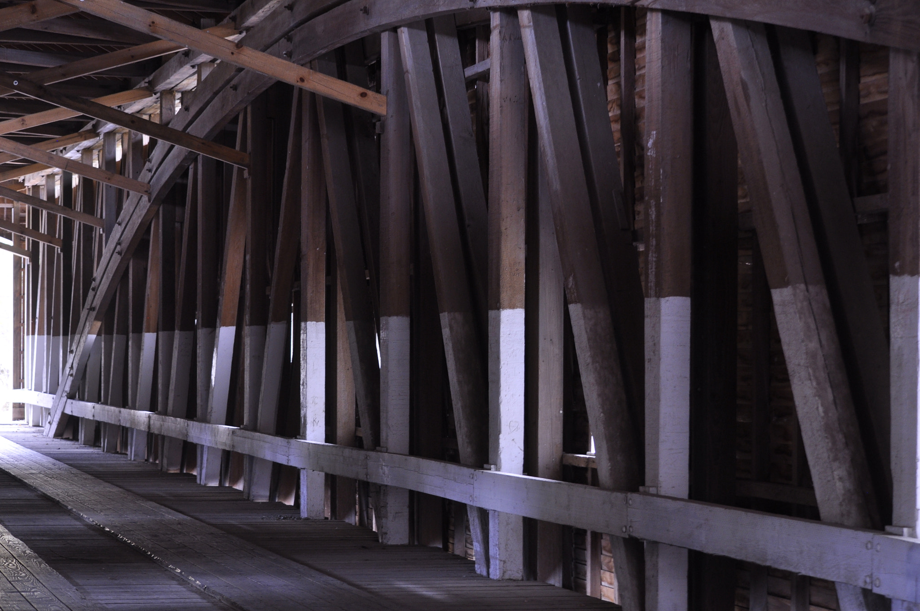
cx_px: 460
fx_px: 2488
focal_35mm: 98
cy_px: 306
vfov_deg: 14.0
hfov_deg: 20.9
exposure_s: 1/10
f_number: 5
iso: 320
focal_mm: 65
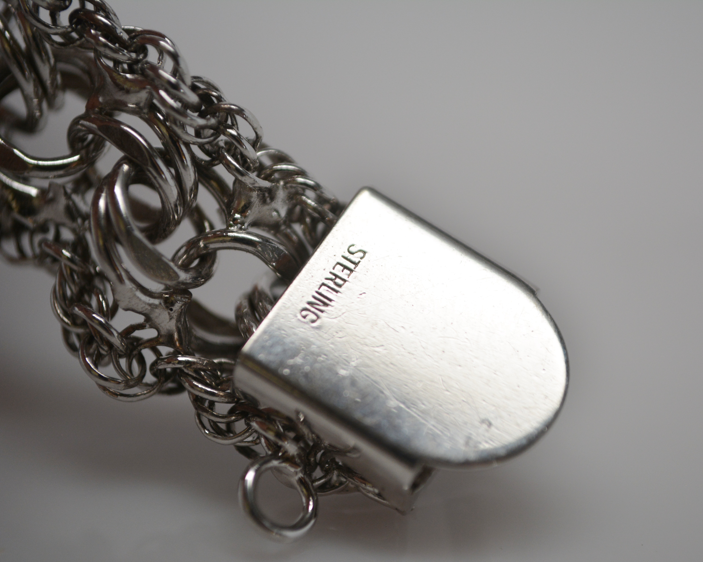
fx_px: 1947
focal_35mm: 94
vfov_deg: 16.4
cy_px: 282
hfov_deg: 20.4
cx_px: 417
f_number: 5.6
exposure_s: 1/125
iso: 320
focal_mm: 55
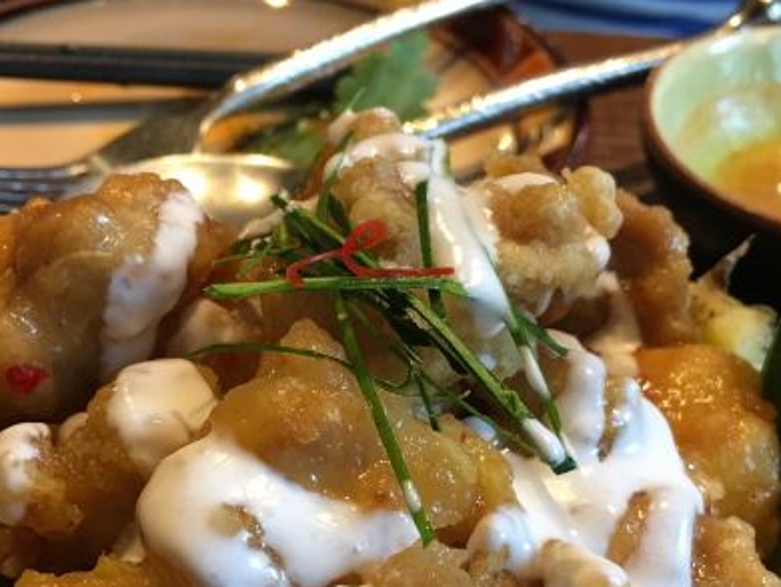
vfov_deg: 27.8
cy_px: 422
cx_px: 403
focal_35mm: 52
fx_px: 1174
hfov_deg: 36.8
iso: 50
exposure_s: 1/17
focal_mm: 4.15
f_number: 2.2
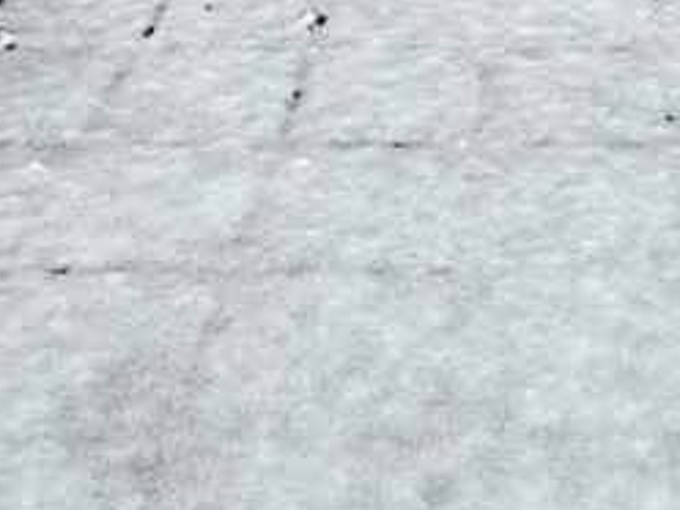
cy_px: -792
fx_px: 1513
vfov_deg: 13.1
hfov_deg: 24.6
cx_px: 621
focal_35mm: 77
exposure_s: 1/138
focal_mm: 2.22
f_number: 2.2
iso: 50
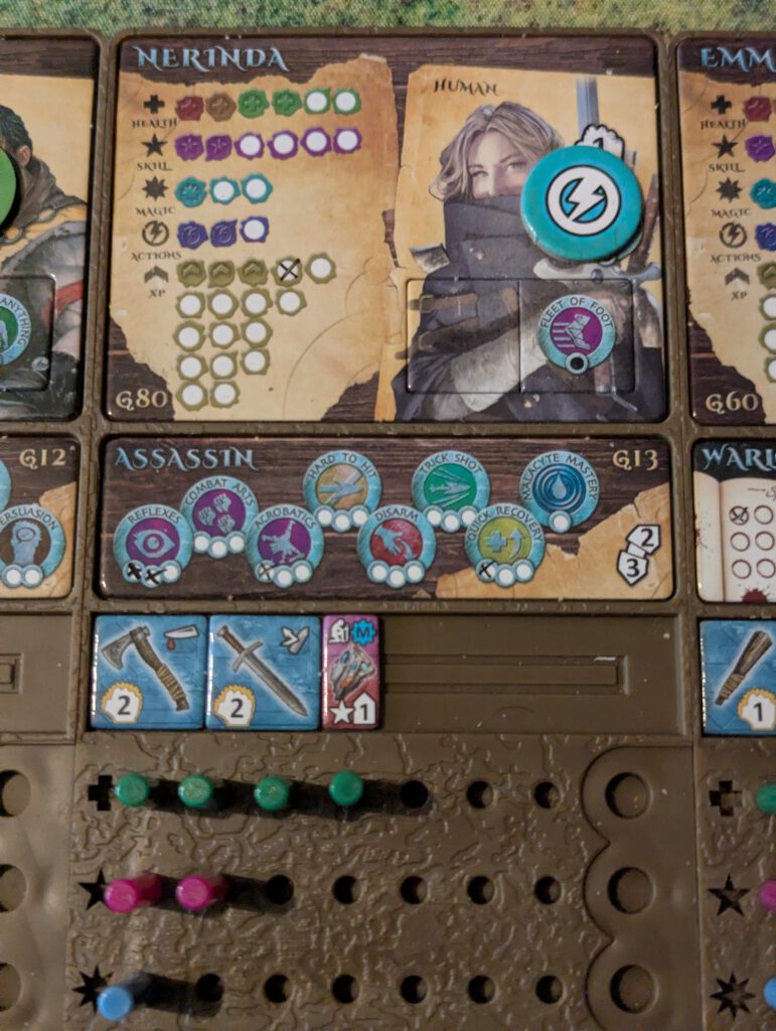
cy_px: 516
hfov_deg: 30.3
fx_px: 1431
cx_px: 388
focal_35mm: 48
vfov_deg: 39.6
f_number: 1.85
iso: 2226
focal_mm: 6.81
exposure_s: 1/99.9
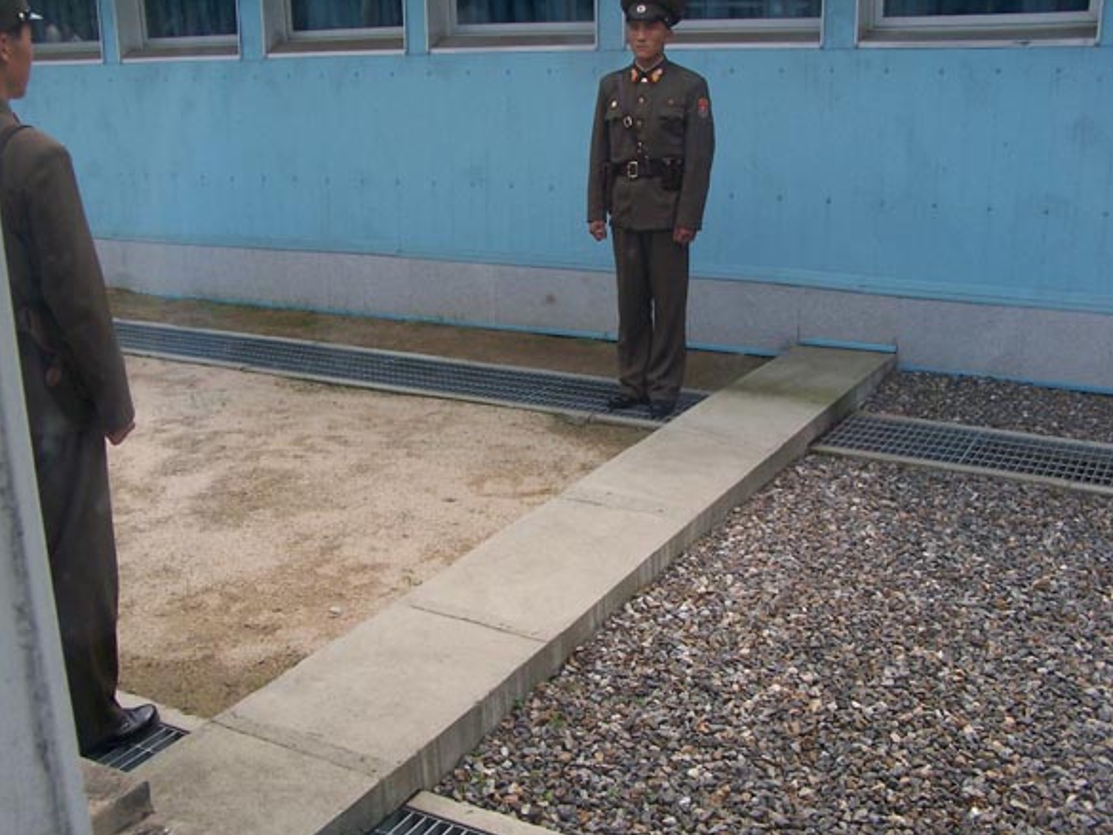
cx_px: 569
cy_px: 418
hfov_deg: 45.8
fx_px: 1319
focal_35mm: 41
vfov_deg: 35.1
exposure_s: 1/500
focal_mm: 6.7
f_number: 4
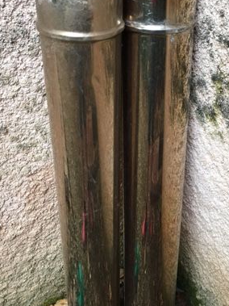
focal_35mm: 49
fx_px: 432
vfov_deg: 38.9
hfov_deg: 29.5
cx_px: 151
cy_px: 157
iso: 50
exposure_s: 1/33
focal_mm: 4.15
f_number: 2.2
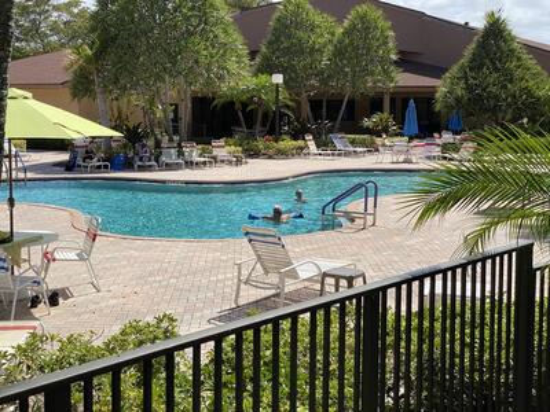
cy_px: 206
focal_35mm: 52
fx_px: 826
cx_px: 275
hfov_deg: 36.8
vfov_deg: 28.0
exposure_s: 1/2083
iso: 20
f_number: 2
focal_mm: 6
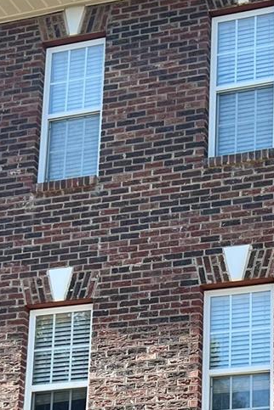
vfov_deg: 22.0
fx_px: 982
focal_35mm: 86
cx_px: 336
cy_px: 481
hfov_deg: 15.3
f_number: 1.5
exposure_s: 1/1326
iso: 50
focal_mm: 5.7
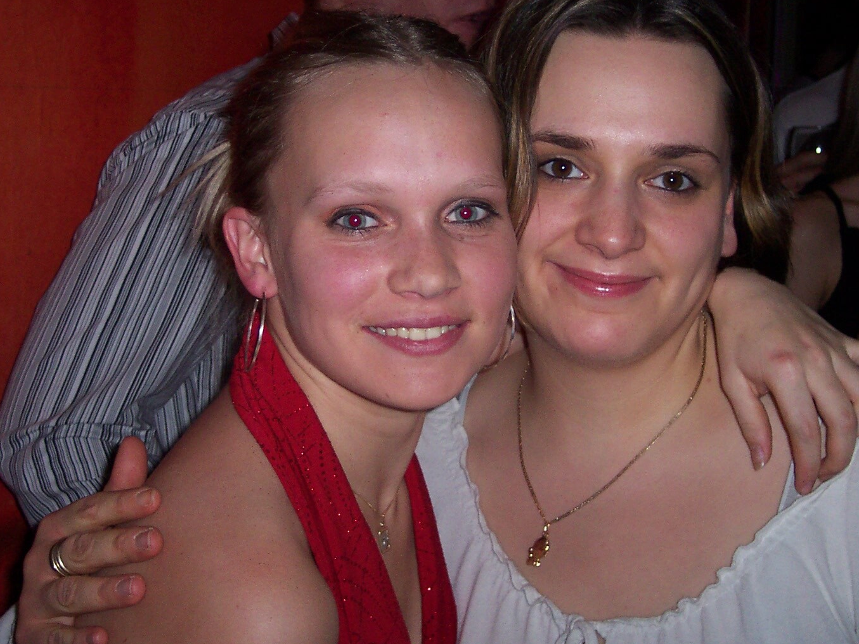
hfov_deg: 33.8
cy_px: 273
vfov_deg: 25.6
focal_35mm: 57
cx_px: 425
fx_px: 1414
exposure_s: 1/30
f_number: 2.8
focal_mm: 8
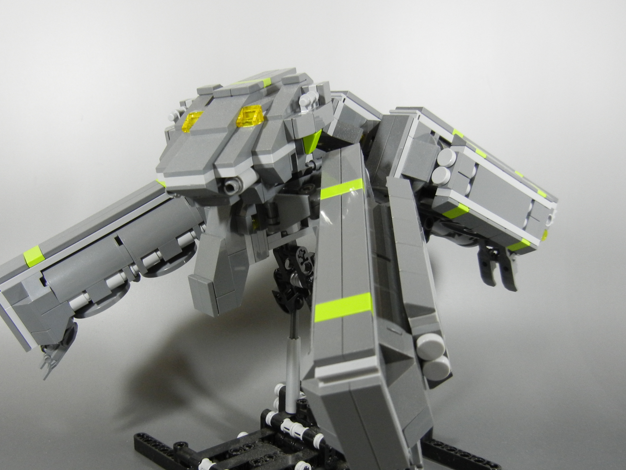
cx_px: 261
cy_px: 285
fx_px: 669
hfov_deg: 49.9
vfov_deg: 38.5
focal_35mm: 37
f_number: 3.5
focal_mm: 5.4
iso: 400
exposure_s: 1/33.7
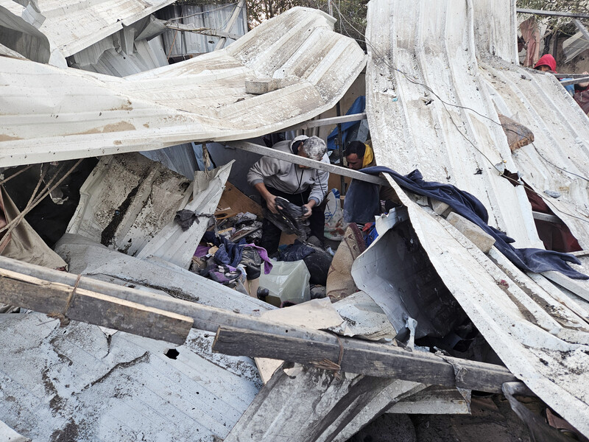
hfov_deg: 73.9
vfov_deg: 58.9
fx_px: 391
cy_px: 221
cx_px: 294
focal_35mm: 23
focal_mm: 5.4
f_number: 1.8
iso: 40
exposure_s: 1/100
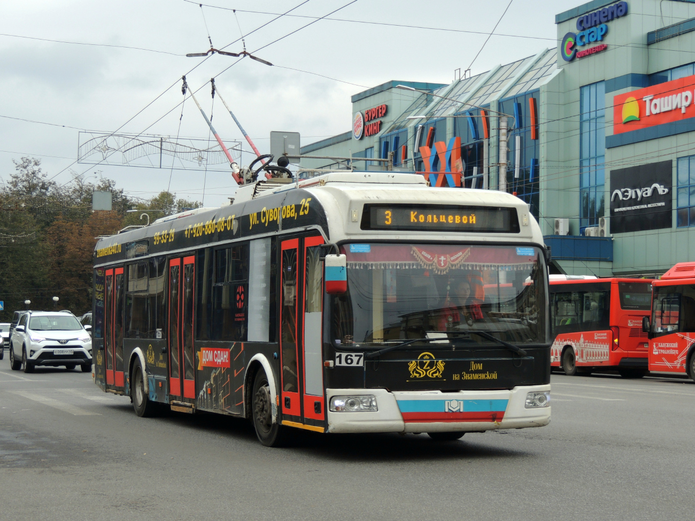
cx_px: 348
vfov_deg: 19.6
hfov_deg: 26.0
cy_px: 260
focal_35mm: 75
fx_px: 1506
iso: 100
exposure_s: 1/200
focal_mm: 13.3
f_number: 3.9
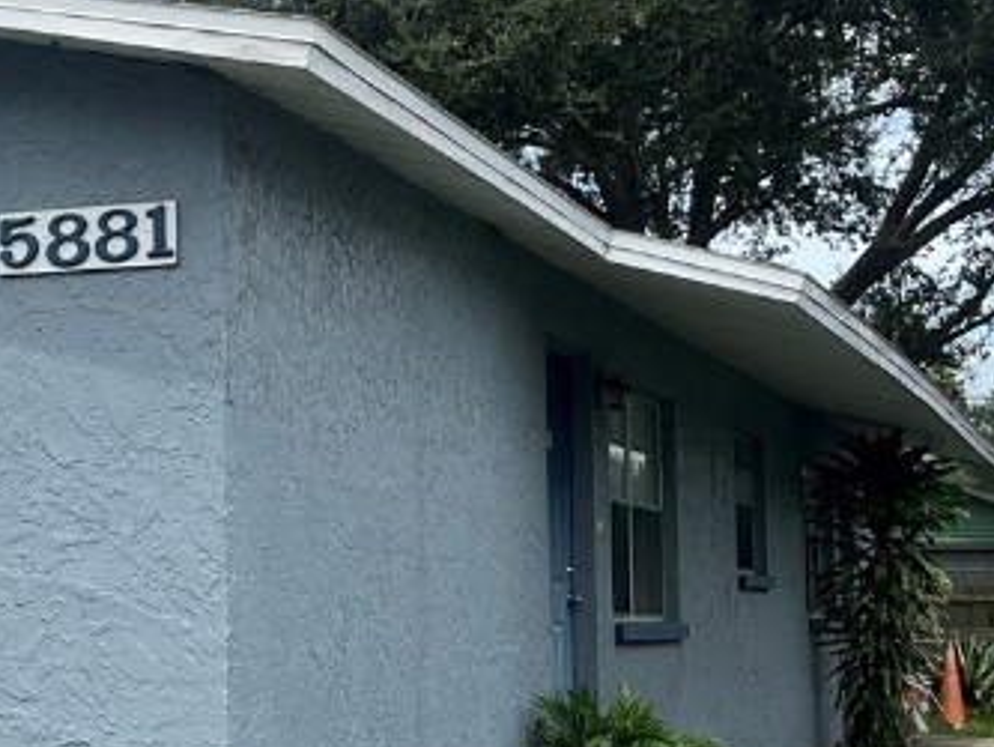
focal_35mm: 80
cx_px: -125
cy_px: 356
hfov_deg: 22.8
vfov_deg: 18.4
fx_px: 2298
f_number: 1.6
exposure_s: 1/2899
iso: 50
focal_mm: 5.1
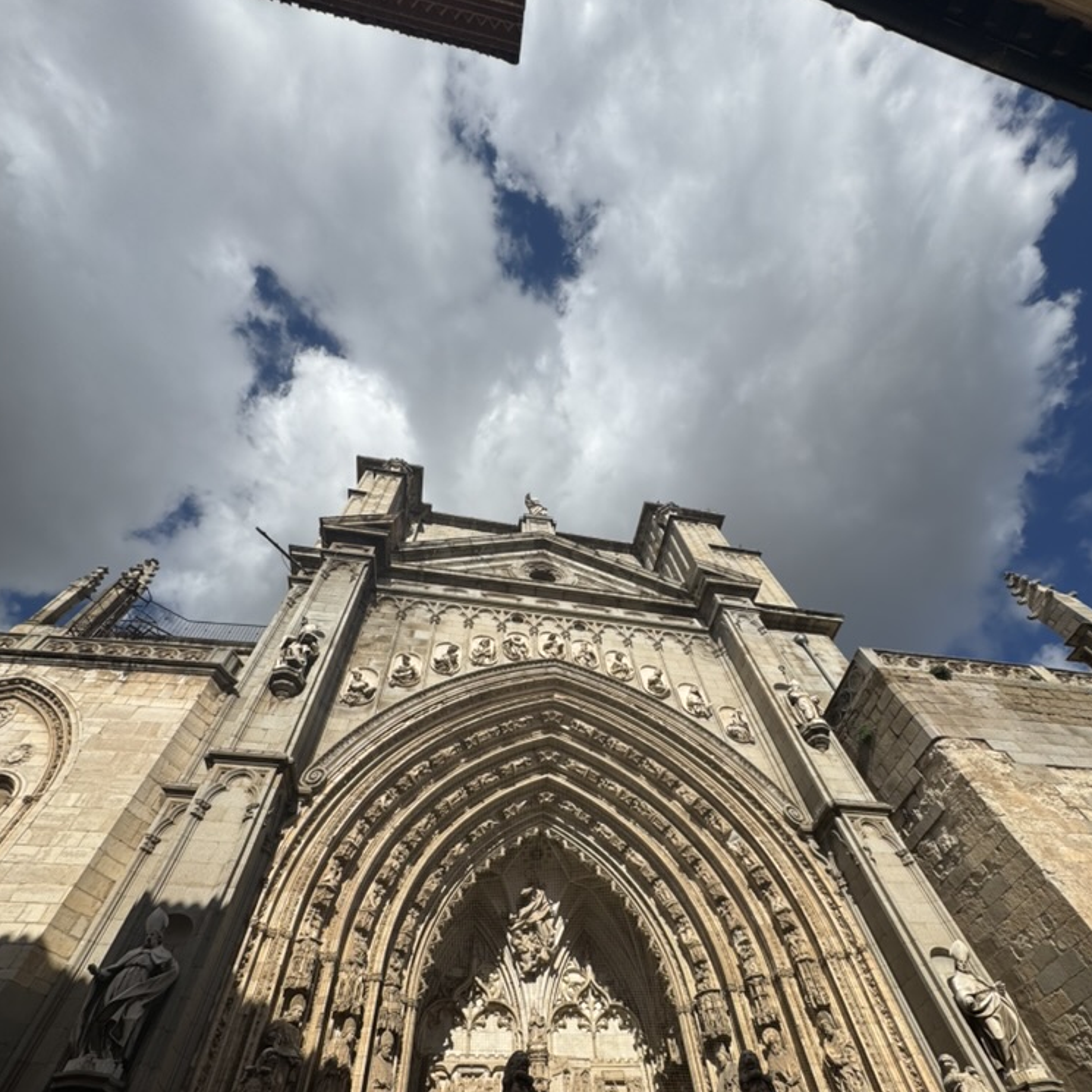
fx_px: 607
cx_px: 548
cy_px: 718
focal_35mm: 17
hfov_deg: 84.0
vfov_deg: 81.4
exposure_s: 1/3717
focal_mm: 2.22
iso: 40
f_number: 2.2
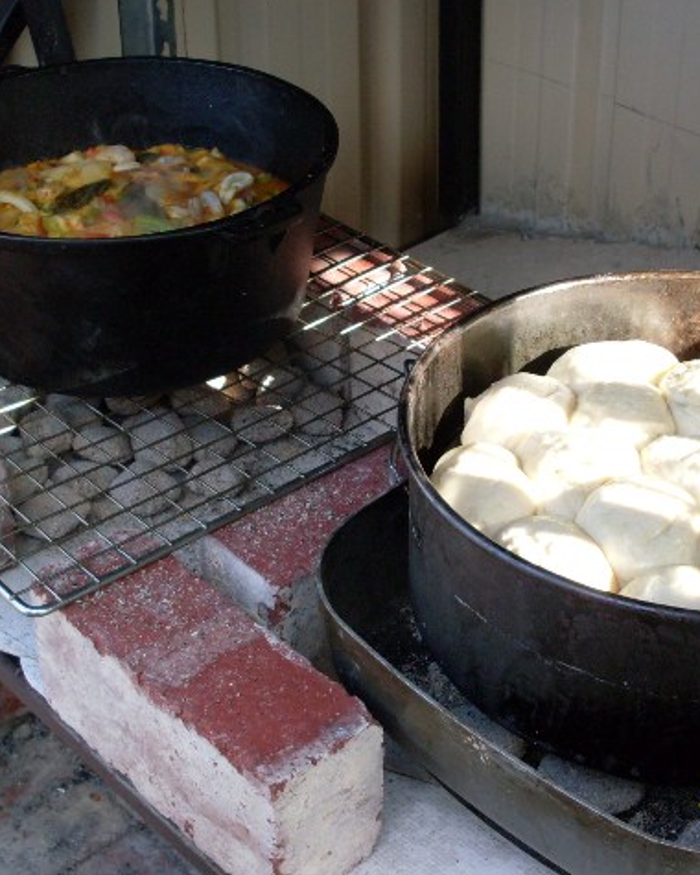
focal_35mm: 56
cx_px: 408
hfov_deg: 27.1
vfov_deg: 33.6
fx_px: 1450
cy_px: 413
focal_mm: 6.3
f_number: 2.8
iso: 80
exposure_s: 1/125
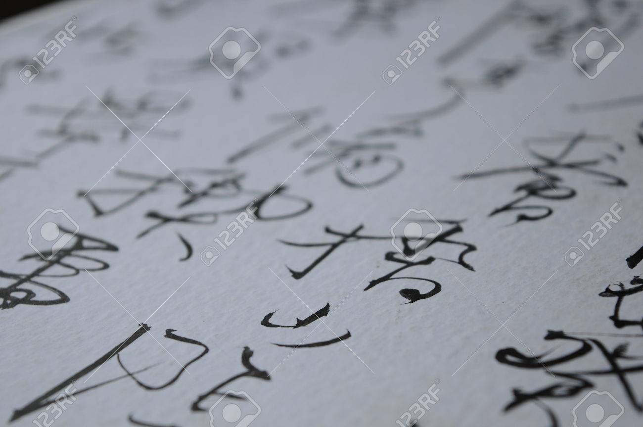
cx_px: 322
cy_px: 214
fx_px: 1472
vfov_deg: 16.5
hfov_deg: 24.6
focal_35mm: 82
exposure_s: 1/160
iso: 250
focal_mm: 55
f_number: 5.6
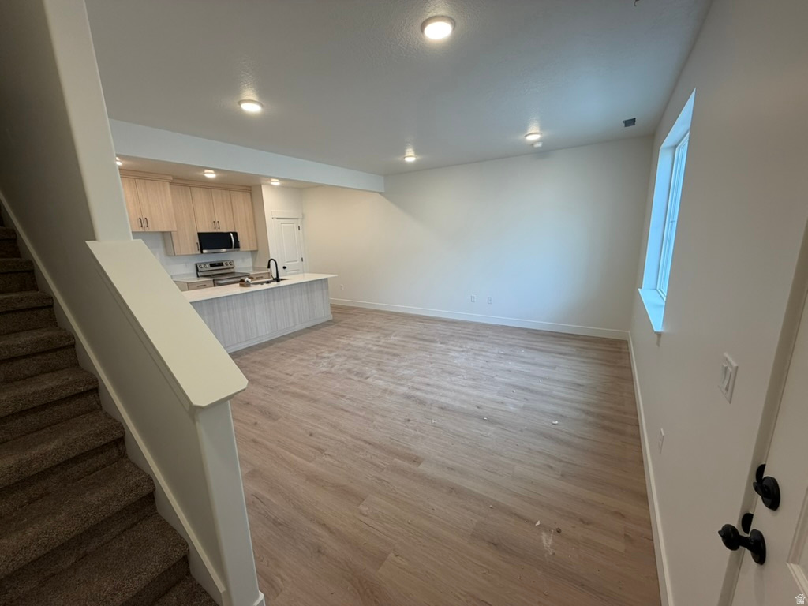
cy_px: 303
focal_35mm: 14
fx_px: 327
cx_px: 404
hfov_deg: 102.1
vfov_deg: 85.7
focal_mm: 2.22
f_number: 2.2
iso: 125
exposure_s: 1/120
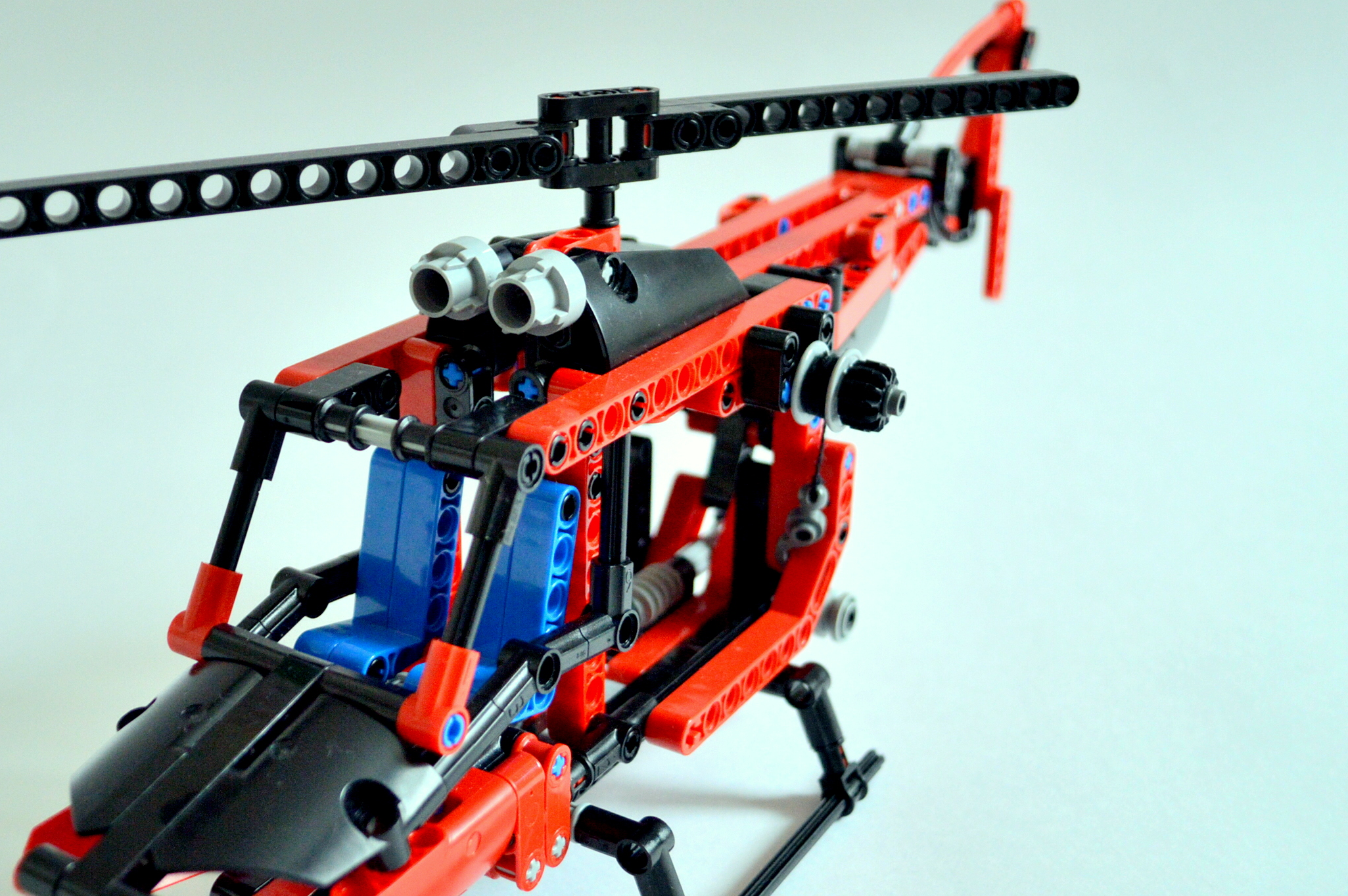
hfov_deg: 44.4
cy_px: 505
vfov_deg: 30.4
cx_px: 569
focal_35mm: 44
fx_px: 1646
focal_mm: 20
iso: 800
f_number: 3.8
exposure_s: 1/20
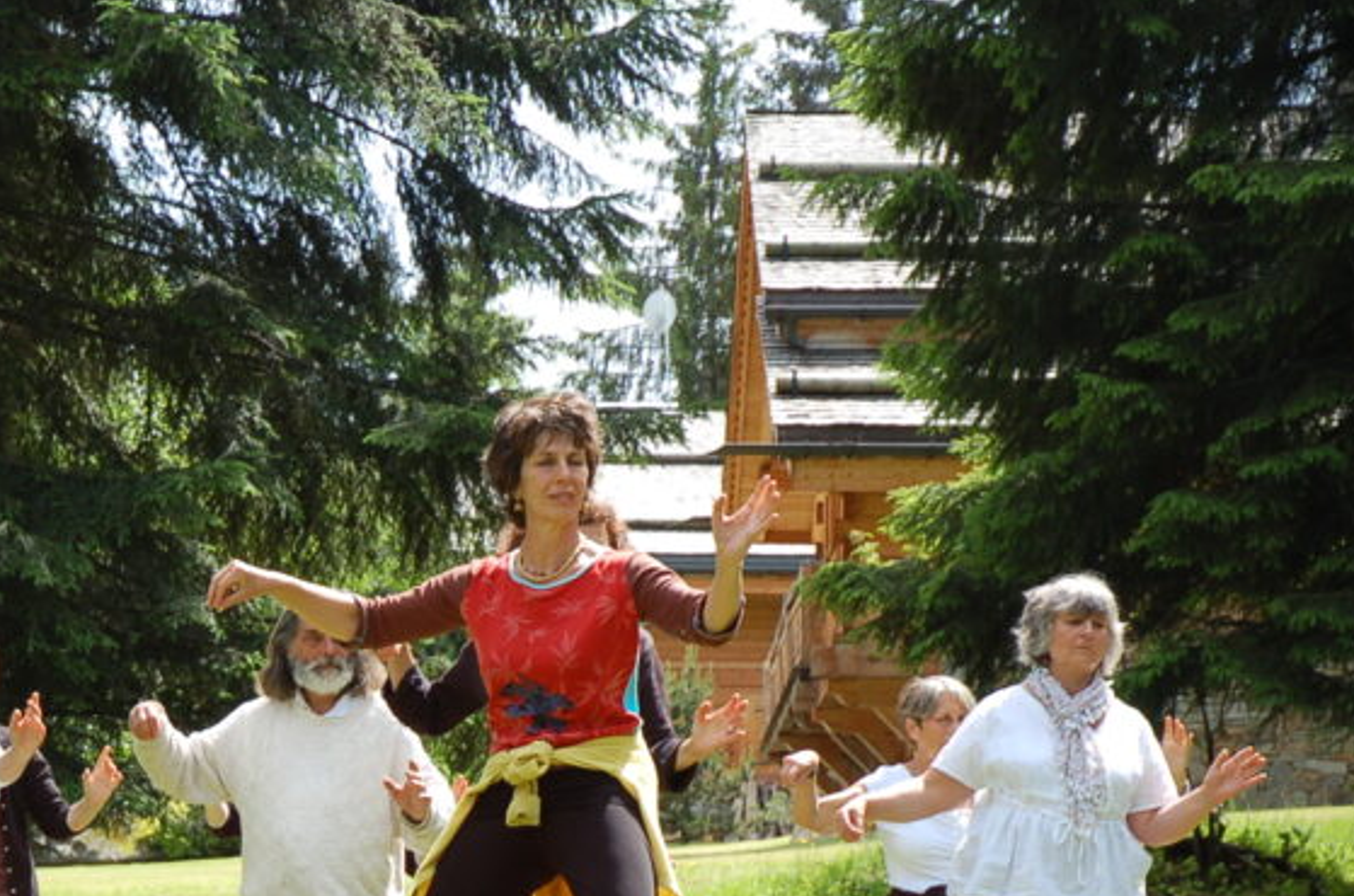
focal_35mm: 132
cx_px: 170
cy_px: 735
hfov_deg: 15.4
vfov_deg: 10.3
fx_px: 4953
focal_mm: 48
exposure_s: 1/160
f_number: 6.3
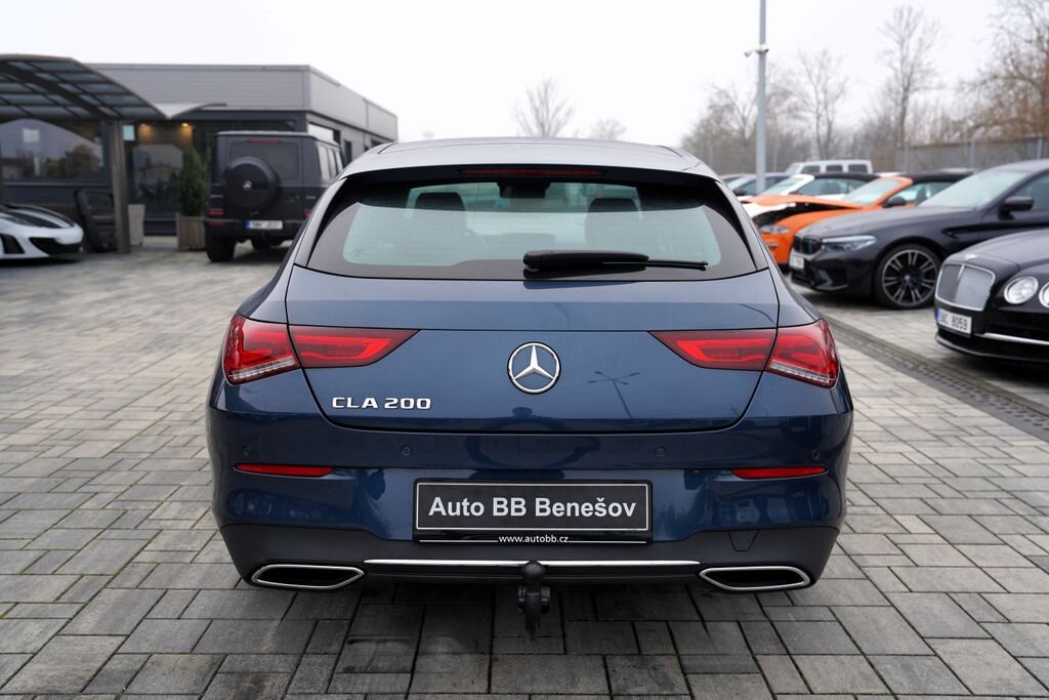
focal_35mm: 32
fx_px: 933
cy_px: 350
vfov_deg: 41.1
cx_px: 524
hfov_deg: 58.7
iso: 100
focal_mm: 32
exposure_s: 1/80
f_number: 4
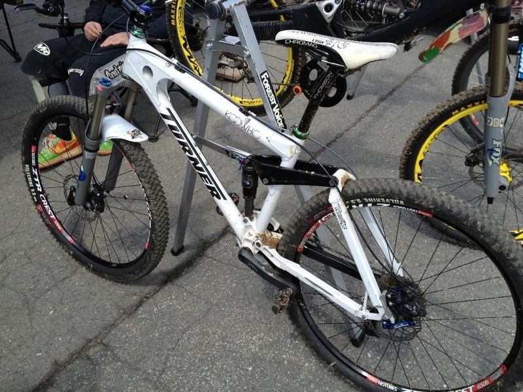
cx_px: 262
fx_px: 529
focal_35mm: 35
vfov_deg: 40.7
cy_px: 196
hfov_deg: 52.6
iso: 50
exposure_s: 1/789
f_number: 2.4
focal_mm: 4.28
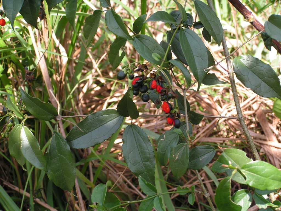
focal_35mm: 105
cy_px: 106
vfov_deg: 14.1
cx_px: 140
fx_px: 852
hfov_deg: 18.7
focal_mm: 17.5
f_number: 4
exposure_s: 1/160
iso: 50
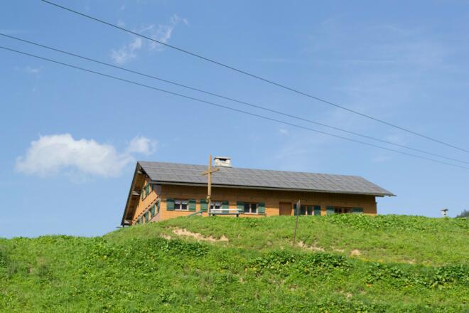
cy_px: 156
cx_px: 234
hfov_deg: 29.9
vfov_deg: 20.2
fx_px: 879
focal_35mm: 68
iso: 400
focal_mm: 45
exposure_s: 1/400
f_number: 11
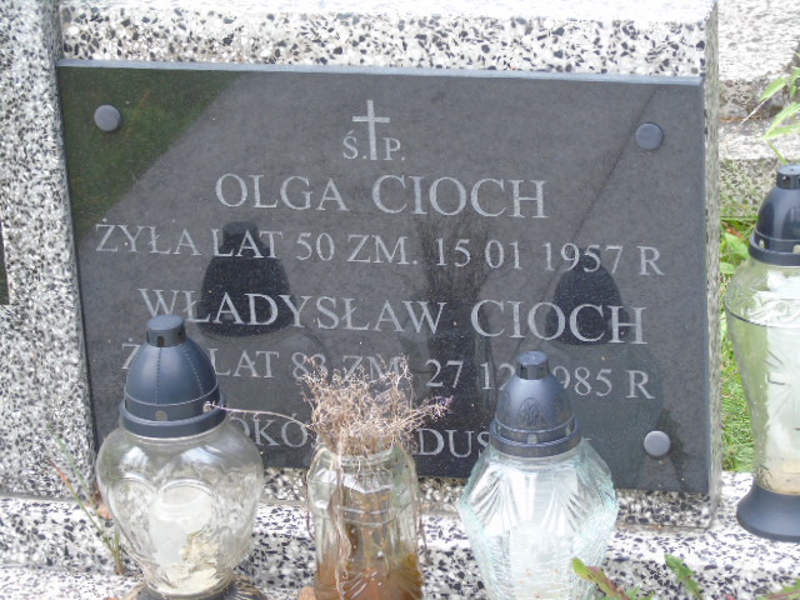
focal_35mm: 124
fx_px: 2866
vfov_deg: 12.0
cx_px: 400
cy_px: 300
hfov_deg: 15.9
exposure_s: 1/30
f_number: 4.6
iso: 80
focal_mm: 22
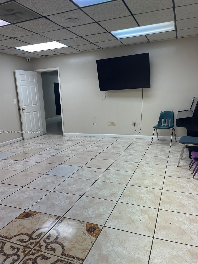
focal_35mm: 26
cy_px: 132
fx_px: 198
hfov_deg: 53.1
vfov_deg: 67.3
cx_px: 99
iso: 64
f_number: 1.6
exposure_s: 1/120
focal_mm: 4.2
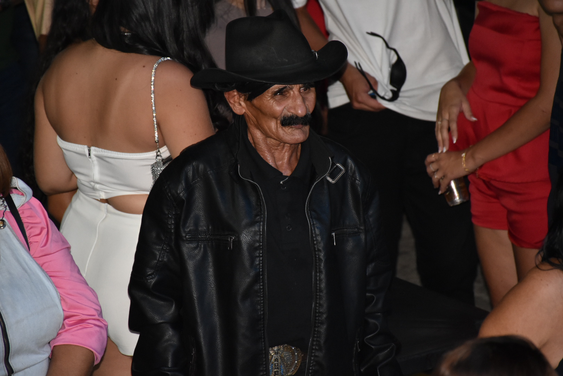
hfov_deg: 9.8
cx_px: 282
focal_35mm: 210
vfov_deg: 6.5
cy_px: 188
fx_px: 3284
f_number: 5.6
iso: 2000
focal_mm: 140
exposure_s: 1/100
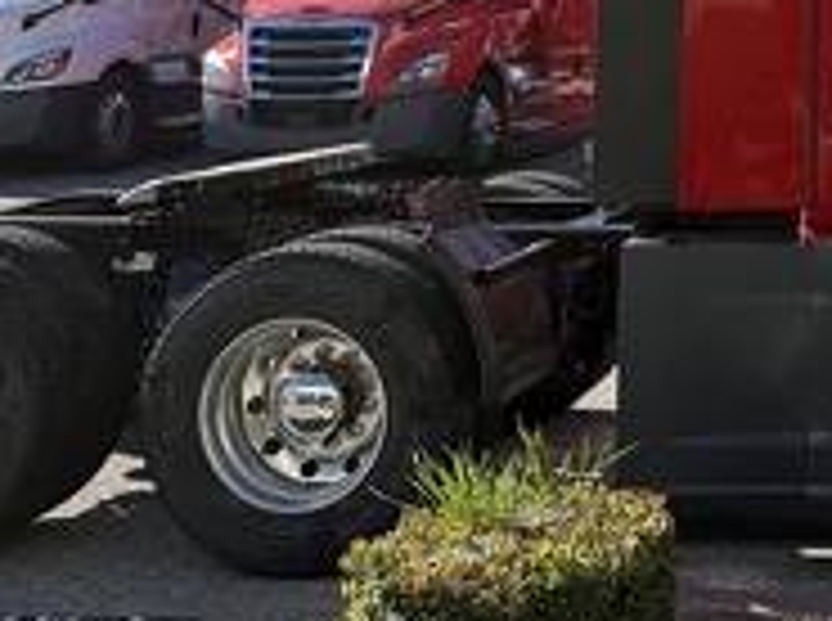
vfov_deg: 17.8
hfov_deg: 23.1
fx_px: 1871
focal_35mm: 78
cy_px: -140
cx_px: 980
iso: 80
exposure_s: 1/3279
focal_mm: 6.76
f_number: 1.78
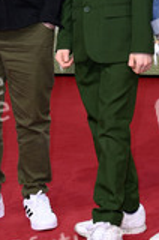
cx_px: 96
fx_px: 1164
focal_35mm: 175
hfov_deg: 7.8
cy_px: 38
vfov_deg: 11.7
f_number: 5.6
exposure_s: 1/250
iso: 640
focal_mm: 70
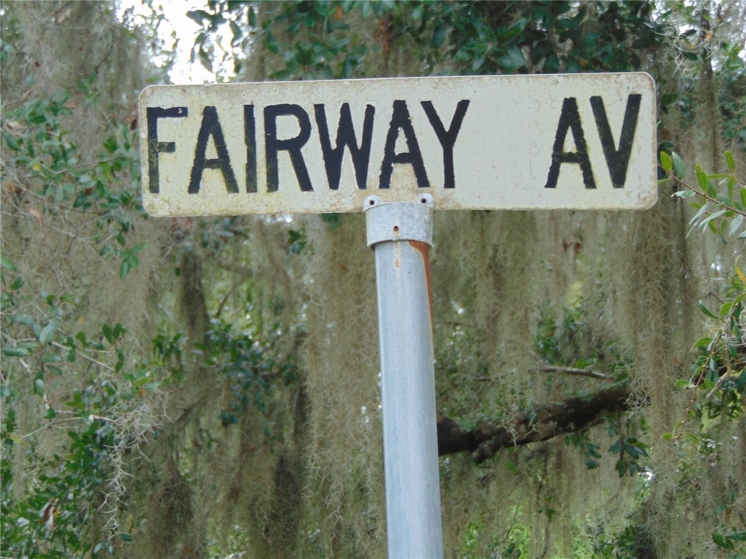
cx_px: 373
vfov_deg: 11.1
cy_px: 280
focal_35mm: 133
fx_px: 2866
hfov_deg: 14.8
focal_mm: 23.9
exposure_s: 1/30
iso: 80
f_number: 4
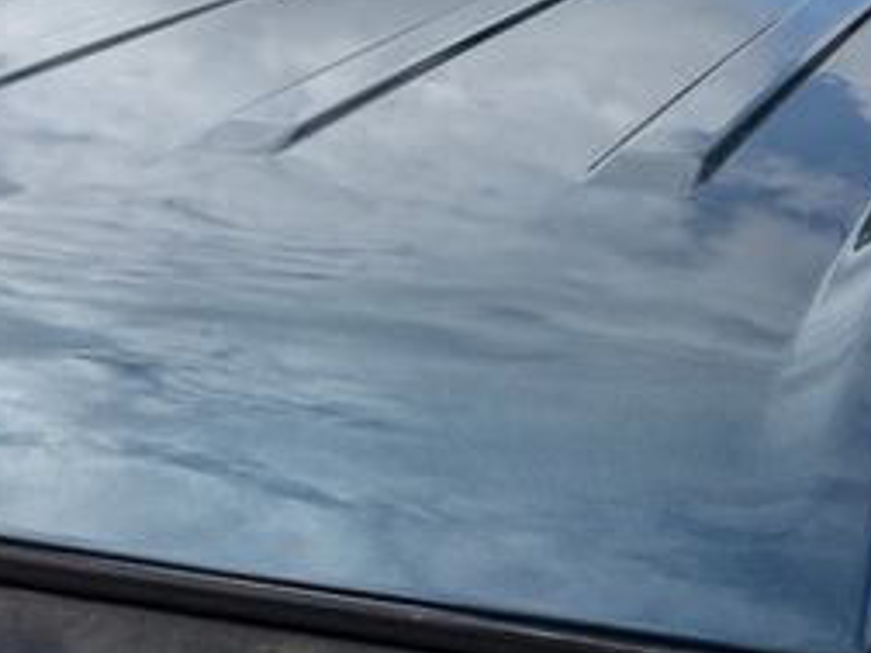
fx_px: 1535
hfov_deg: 31.6
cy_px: -21
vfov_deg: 22.9
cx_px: 532
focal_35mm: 61
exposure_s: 1/4405
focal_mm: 6.76
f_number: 1.78
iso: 80
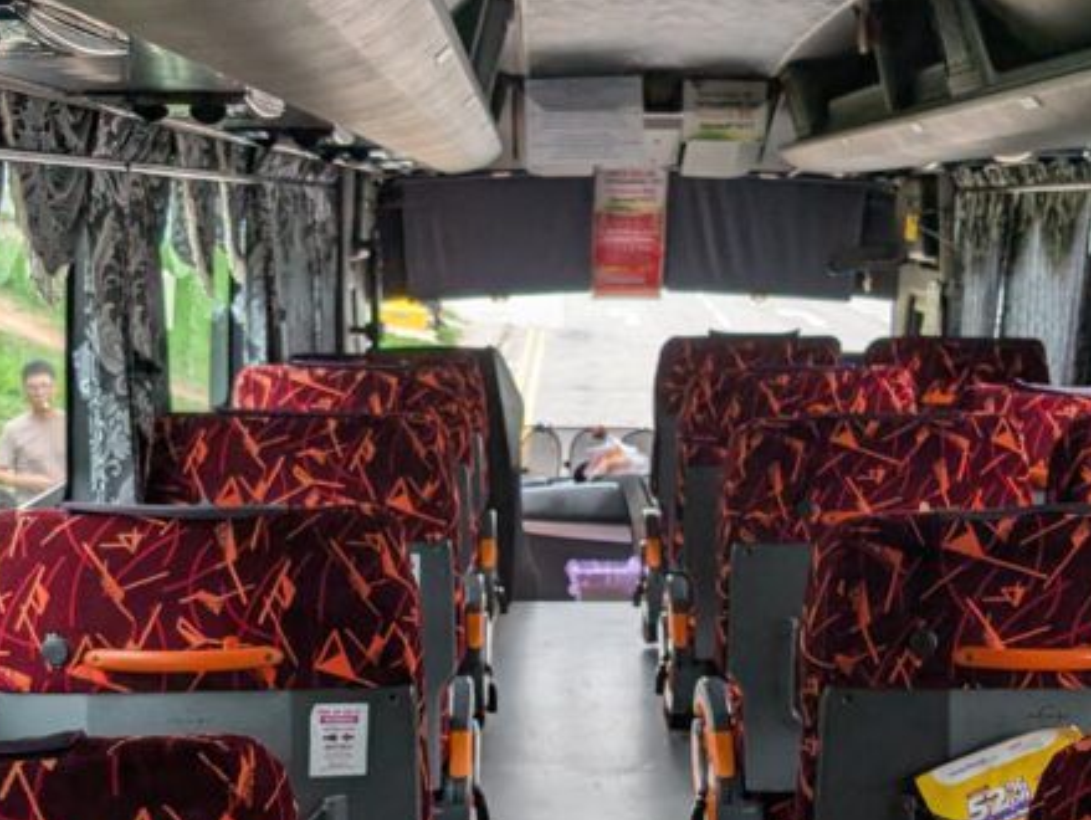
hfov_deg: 34.3
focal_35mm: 56
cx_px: 604
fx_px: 1766
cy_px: 620
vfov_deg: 25.8
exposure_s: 1/60.9
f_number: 1.68
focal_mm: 6.9
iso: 24
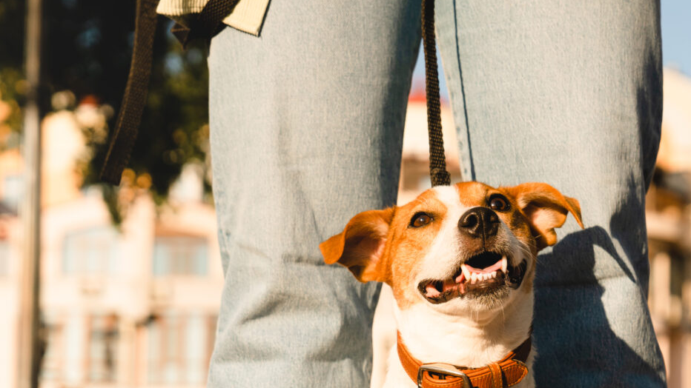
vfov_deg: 9.8
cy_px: 395
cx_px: 457
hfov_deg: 17.4
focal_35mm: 123
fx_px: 2253
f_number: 4
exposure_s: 1/2500
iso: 400
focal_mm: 57
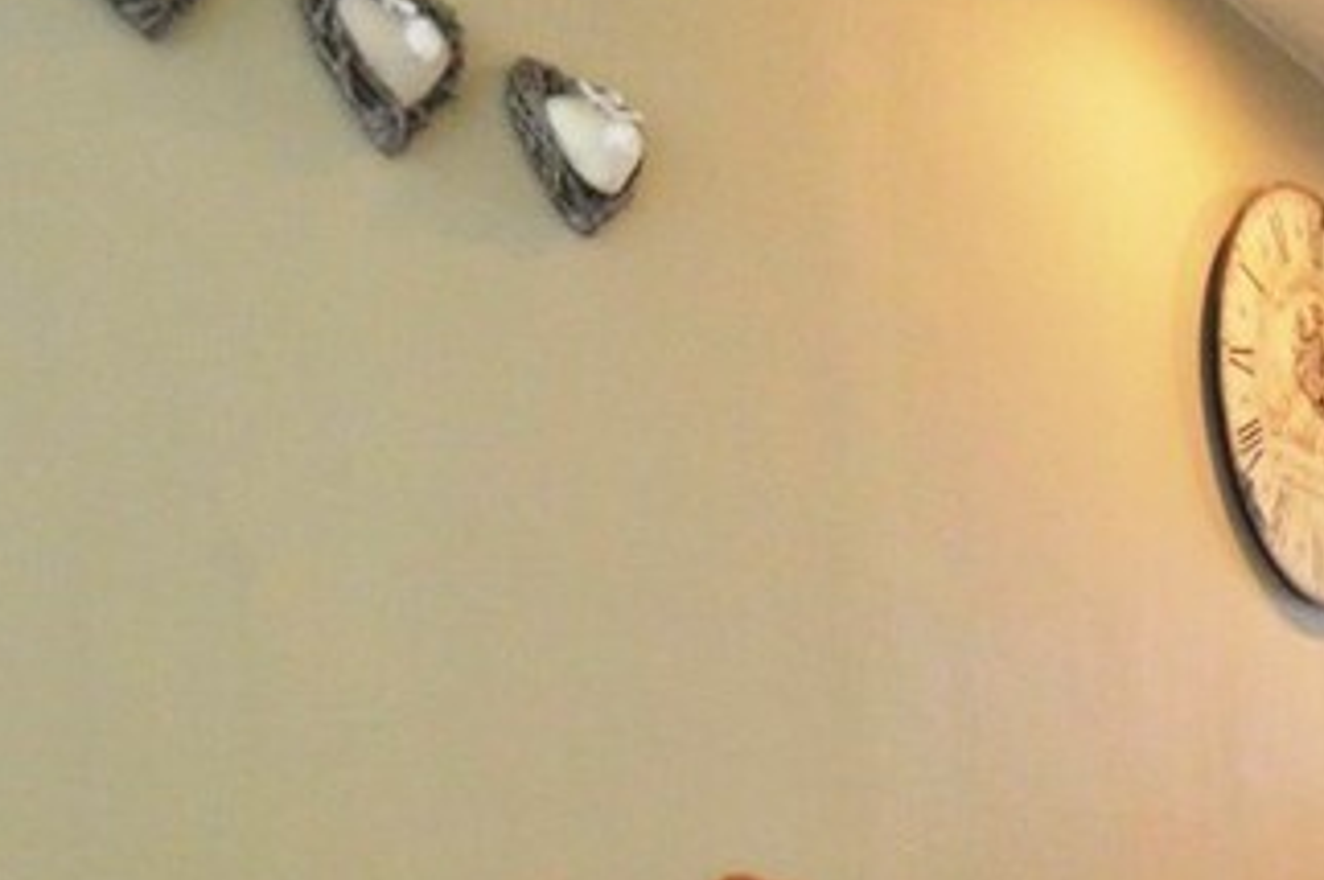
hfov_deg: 22.6
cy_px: 1258
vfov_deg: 19.2
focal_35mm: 63
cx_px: 2231
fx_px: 2315
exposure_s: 1/60
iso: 1600
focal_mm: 10
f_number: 3.5
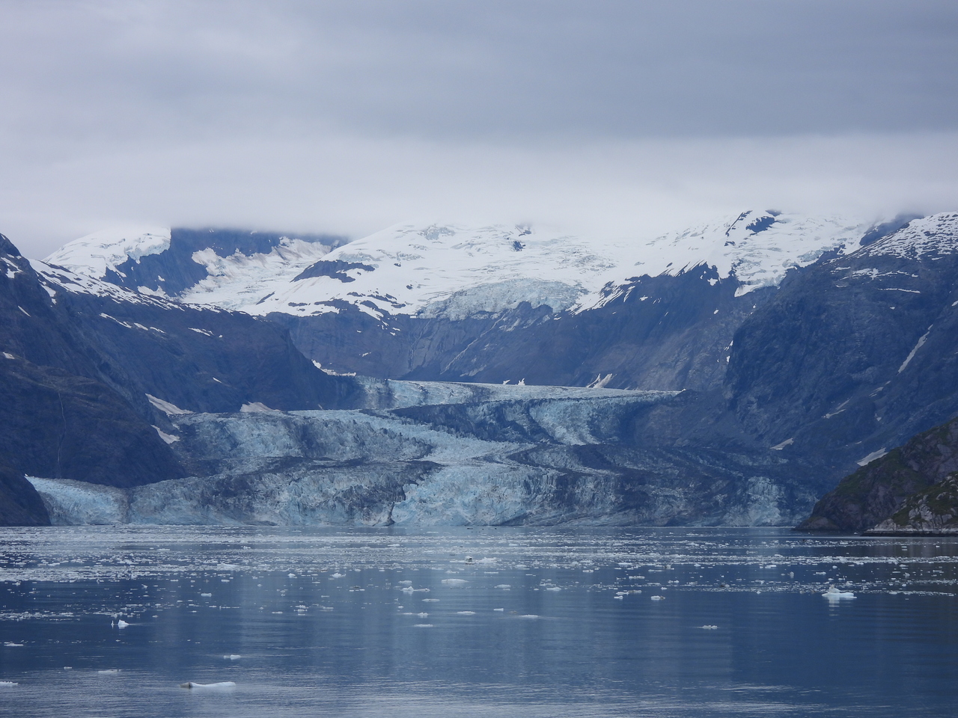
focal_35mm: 135
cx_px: 479
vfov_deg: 11.0
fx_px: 3736
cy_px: 359
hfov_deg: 14.6
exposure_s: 1/640
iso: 100
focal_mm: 24.1
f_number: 4
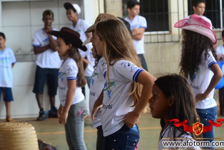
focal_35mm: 153
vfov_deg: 9.0
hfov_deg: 13.5
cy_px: 72
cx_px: 118
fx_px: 949
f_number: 7.1
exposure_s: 1/160
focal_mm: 95
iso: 400
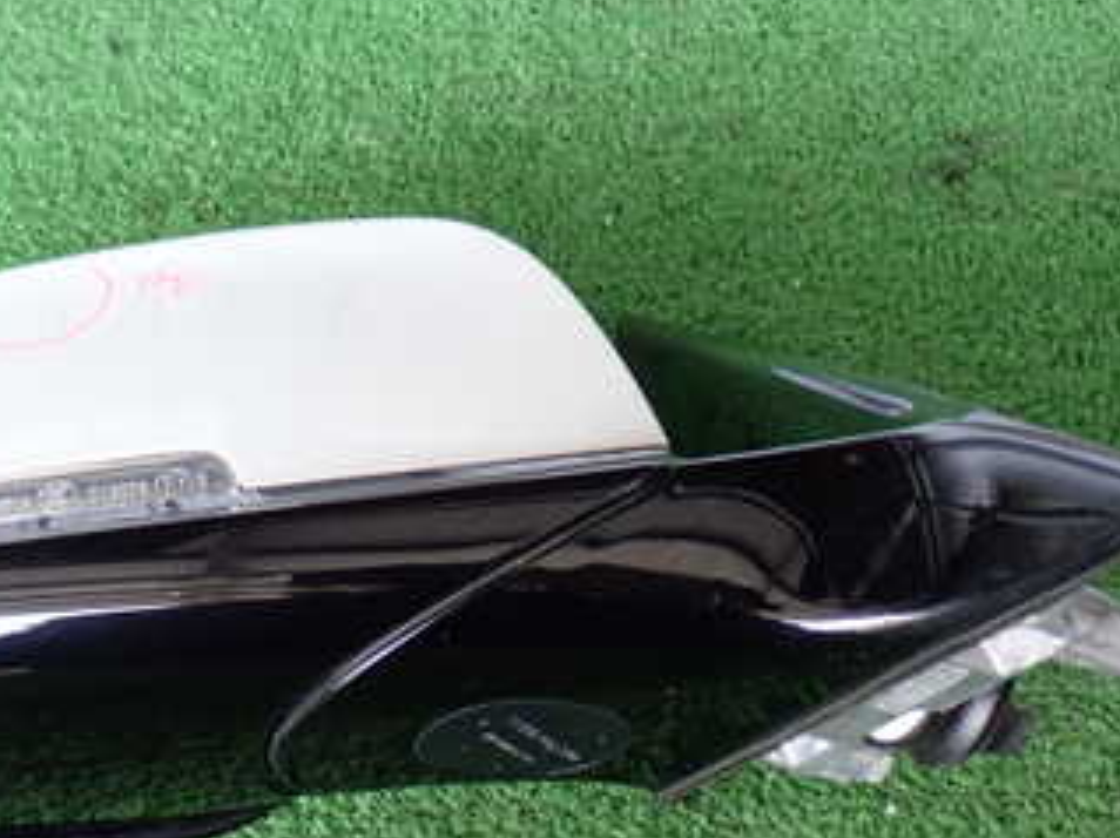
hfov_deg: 28.3
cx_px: 335
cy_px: 482
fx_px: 2198
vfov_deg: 21.6
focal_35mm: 68
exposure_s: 1/50
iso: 200
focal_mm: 6.37
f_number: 2.5
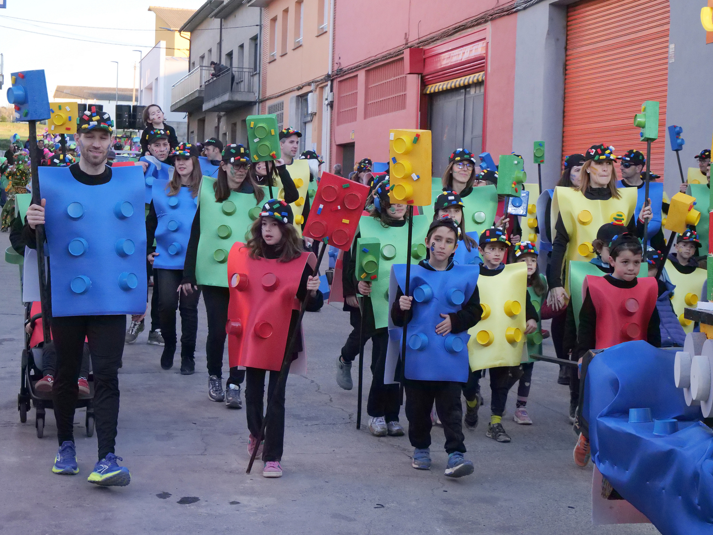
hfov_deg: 29.4
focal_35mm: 66
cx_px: 356
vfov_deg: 22.3
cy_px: 268
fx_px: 1359
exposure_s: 1/800
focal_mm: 33
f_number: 5.1
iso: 3200
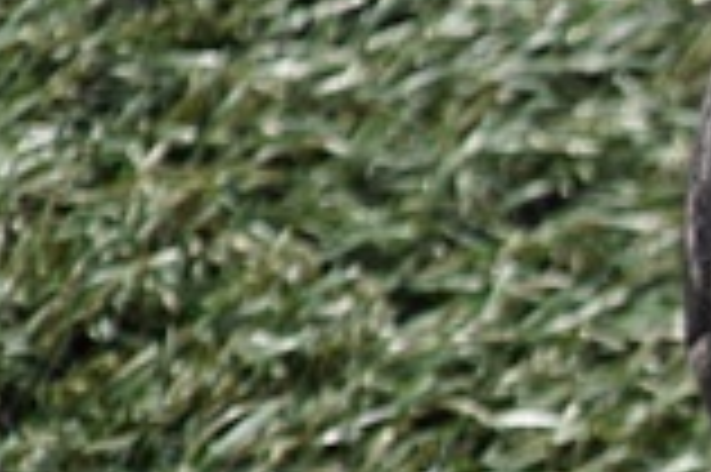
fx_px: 24425
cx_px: 1868
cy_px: 474
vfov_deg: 1.1
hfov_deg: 1.7
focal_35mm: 1238
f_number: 6.3
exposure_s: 1/250
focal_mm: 130
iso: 100
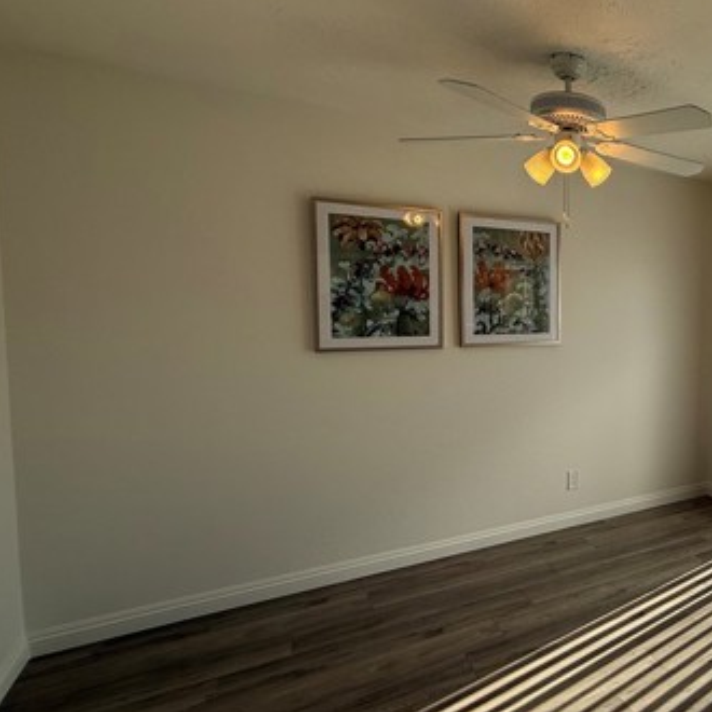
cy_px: 343
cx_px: 667
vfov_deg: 65.0
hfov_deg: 54.7
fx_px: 558
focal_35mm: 24
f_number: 2.2
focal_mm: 2.22
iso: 50
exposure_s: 1/554
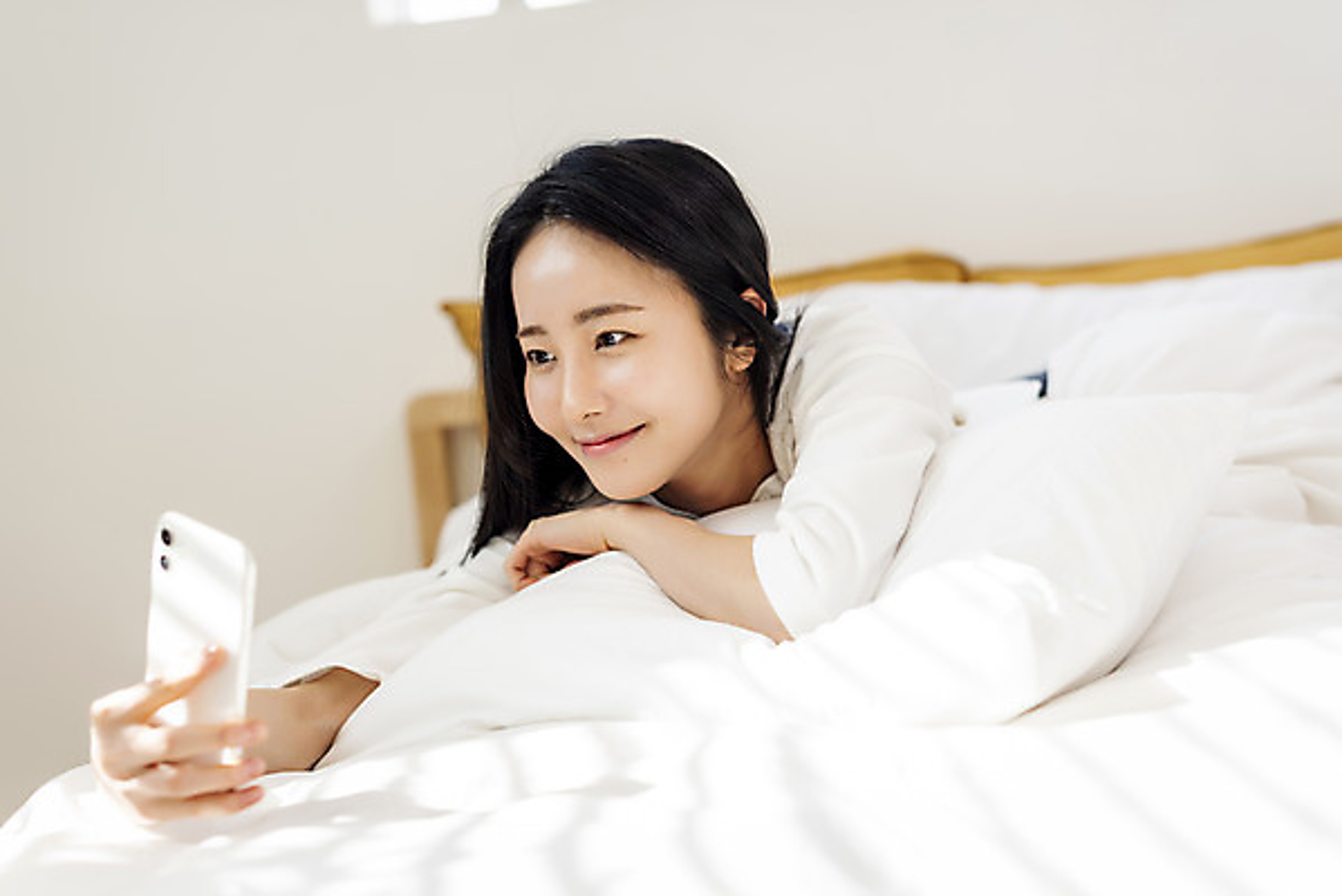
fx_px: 1865
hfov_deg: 39.6
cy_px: 448
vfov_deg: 27.0
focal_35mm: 50
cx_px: 671
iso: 100
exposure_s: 1/160
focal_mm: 50
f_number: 2.8
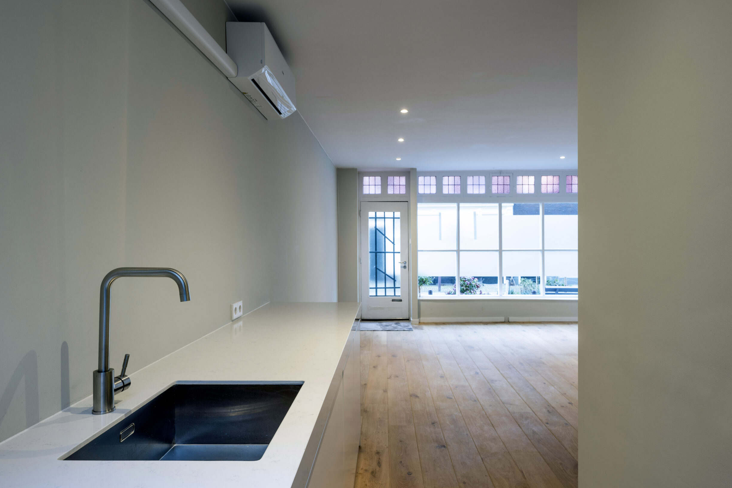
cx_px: 367
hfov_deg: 81.2
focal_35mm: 21
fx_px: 427
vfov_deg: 59.5
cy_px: 245
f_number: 9
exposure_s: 1/2.5
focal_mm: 20
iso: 100
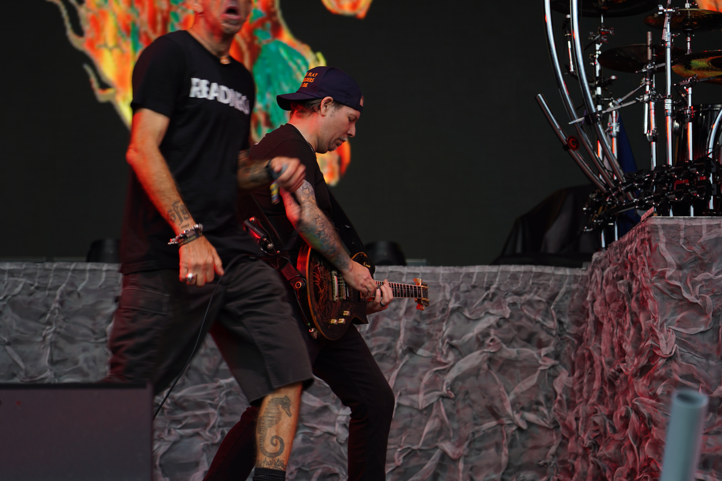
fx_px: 2106
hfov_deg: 19.5
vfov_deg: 13.0
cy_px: 240
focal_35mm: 105
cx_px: 361
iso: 125
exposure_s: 1/125
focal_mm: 105
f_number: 4
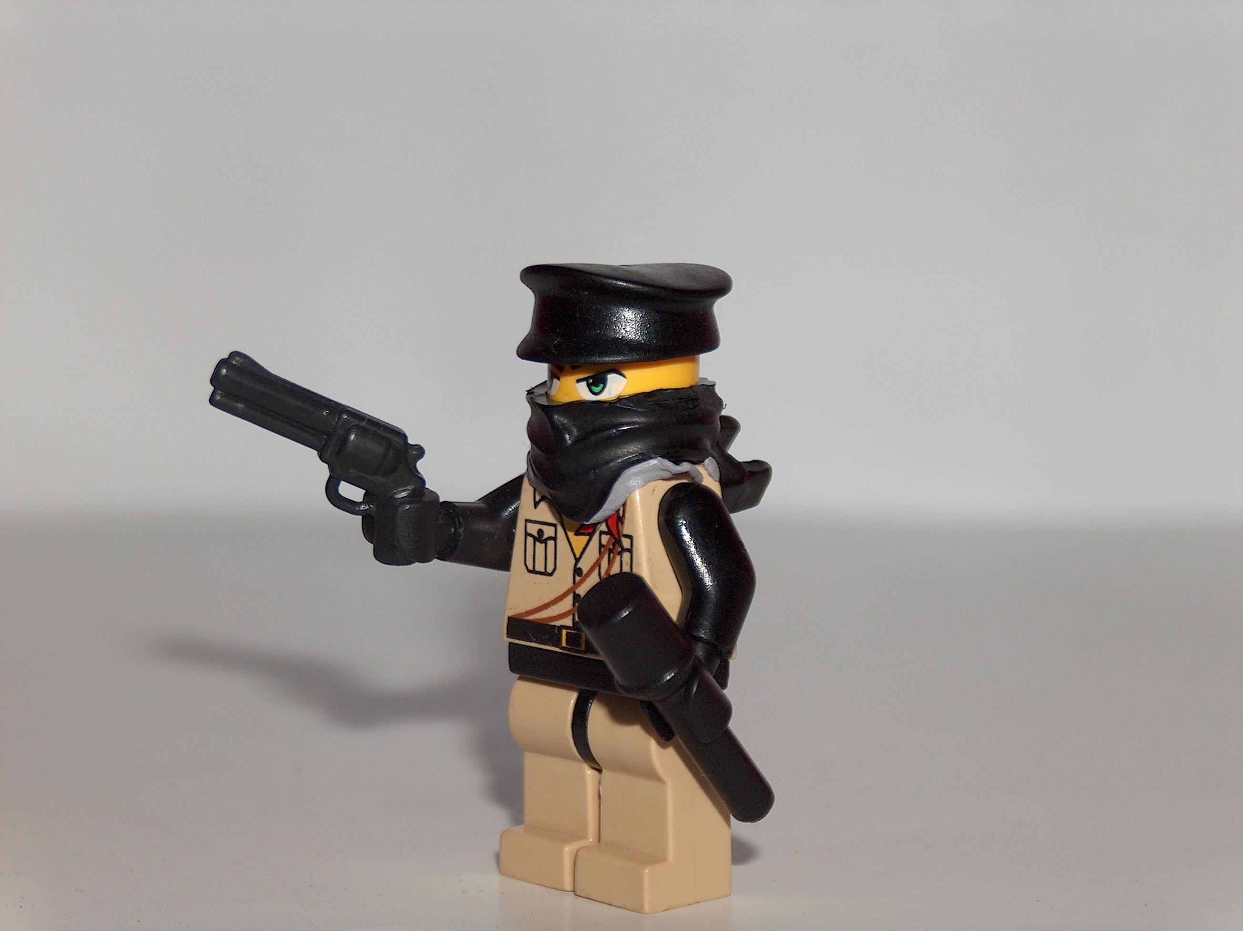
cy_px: 466
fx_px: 3552
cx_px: 622
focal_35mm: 99
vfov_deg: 14.9
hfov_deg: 19.8
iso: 100
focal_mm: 20.29
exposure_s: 1/125
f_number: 2.9
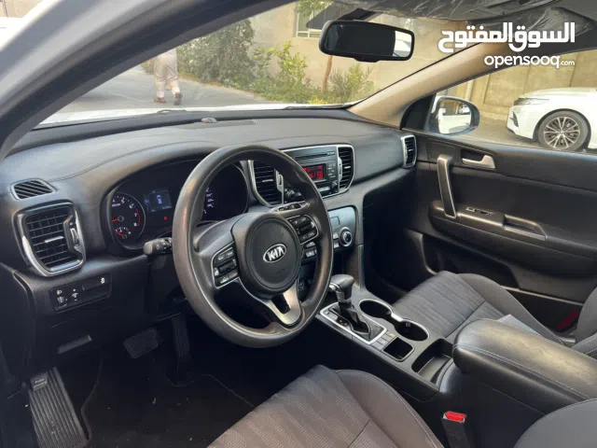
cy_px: 224
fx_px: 448
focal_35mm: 26
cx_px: 298
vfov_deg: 53.1
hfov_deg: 67.3
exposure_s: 1/121
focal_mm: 5.7
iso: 64
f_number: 1.5
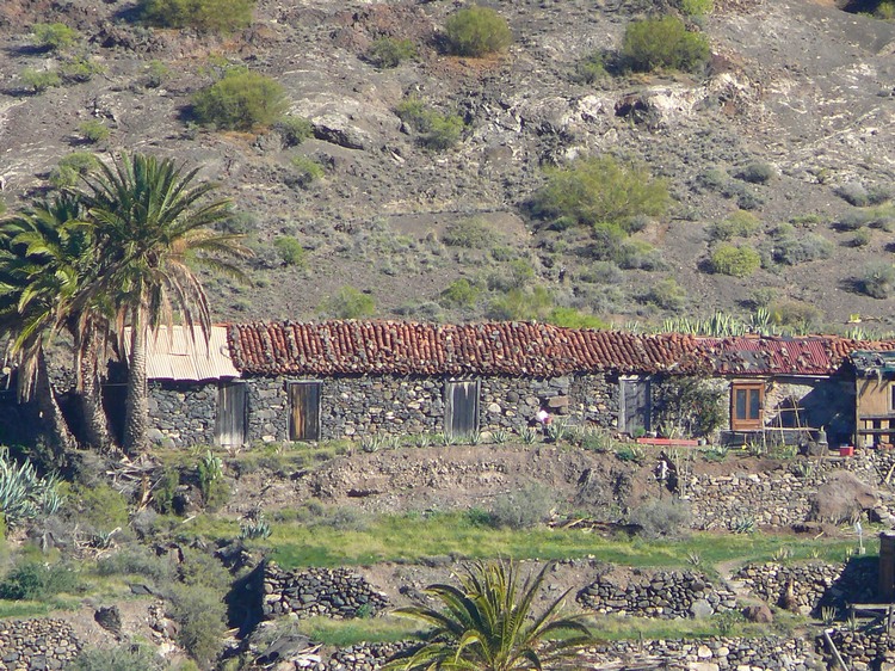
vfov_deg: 2.0
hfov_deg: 2.7
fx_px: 19333
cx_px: 448
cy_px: 336
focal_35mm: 748
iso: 100
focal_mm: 88.8
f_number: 4
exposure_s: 1/250
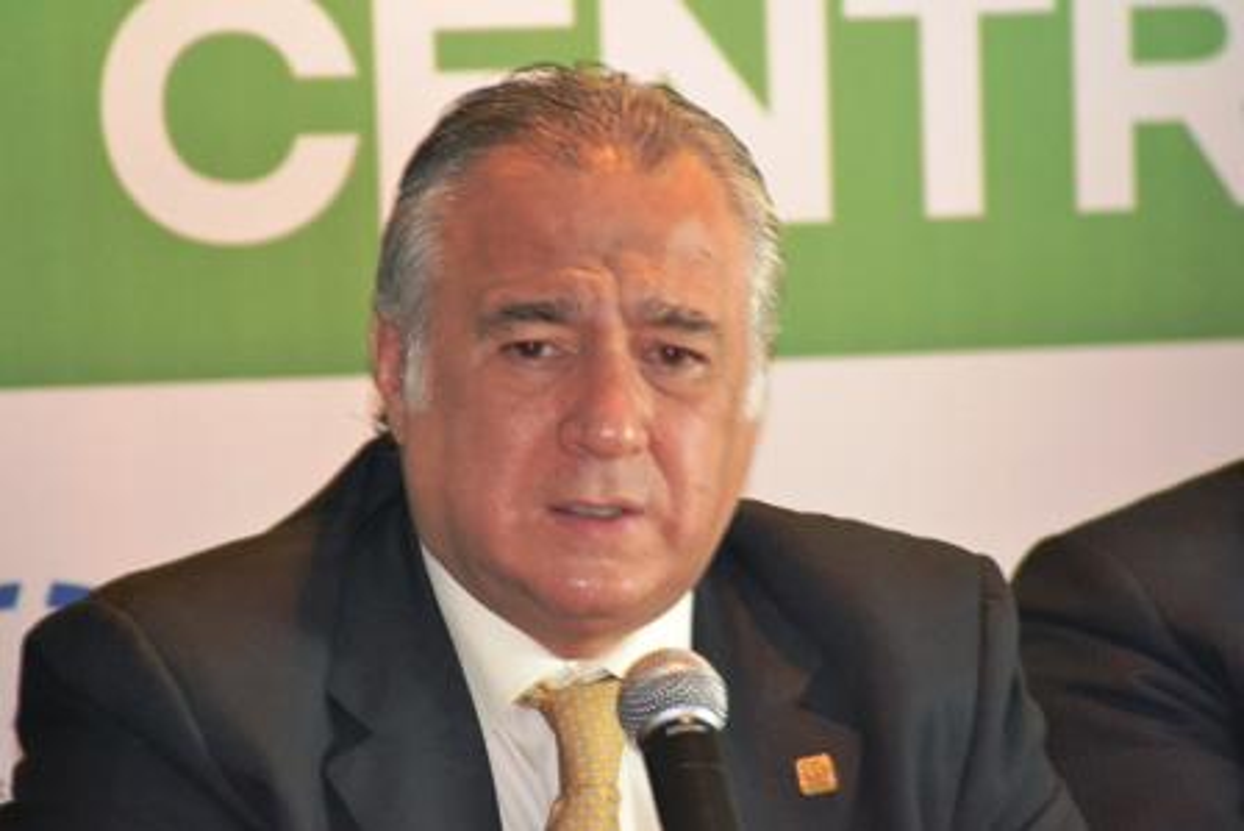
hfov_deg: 6.2
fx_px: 11406
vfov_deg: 4.2
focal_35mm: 330
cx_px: 622
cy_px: 416
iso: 2500
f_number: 5
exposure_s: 1/60
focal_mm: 220
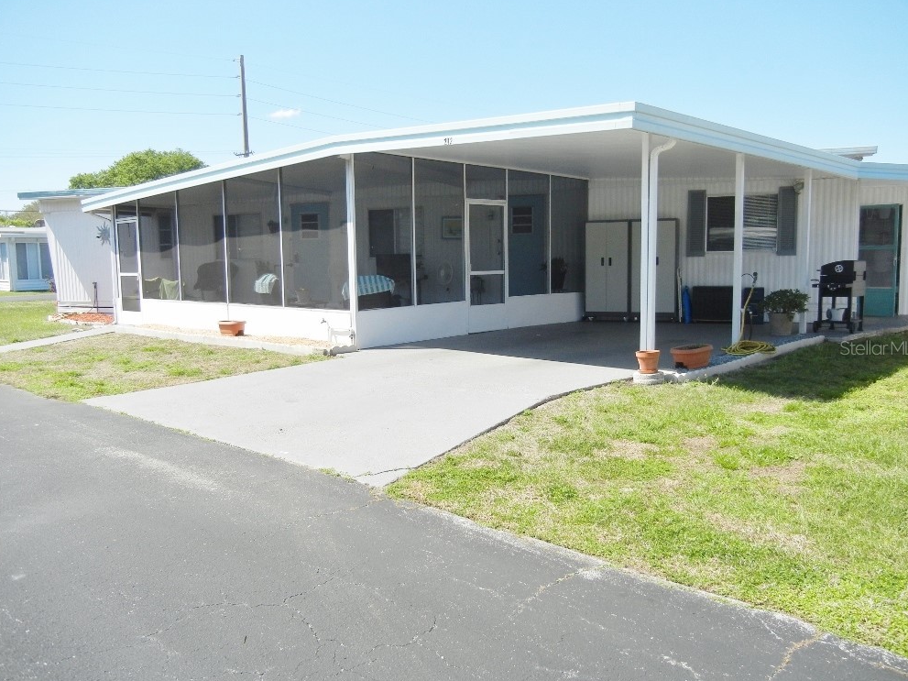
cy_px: 347
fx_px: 813
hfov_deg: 58.4
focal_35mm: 31
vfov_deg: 45.4
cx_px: 457
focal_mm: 5.4
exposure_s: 1/330
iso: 160
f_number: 7
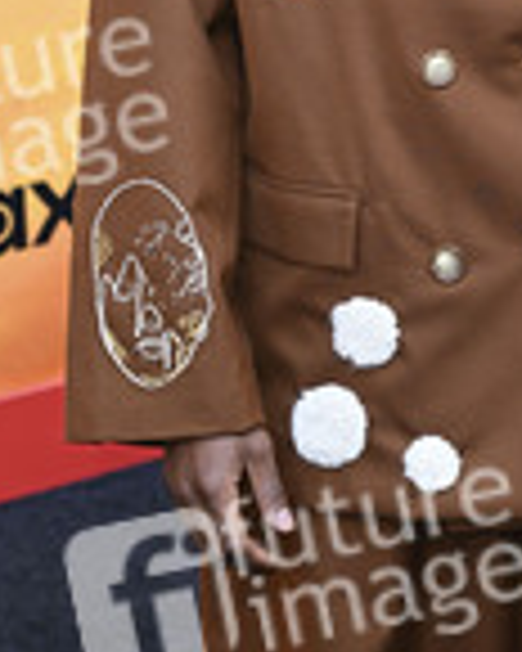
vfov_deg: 10.8
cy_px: -99
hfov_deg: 8.8
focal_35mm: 176
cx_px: 428
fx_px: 3399
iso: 1250
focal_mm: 68
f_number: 5.6
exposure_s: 1/200
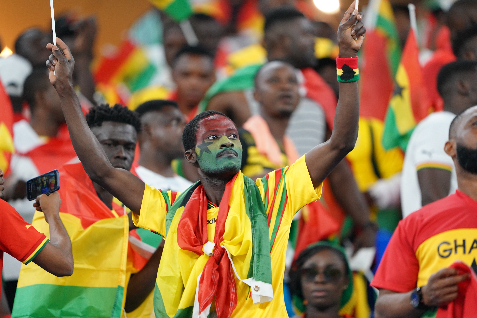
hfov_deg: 5.2
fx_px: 5300
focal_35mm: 400
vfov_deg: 3.4
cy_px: 159
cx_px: 238
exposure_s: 1/500
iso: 2000
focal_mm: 400
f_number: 2.8
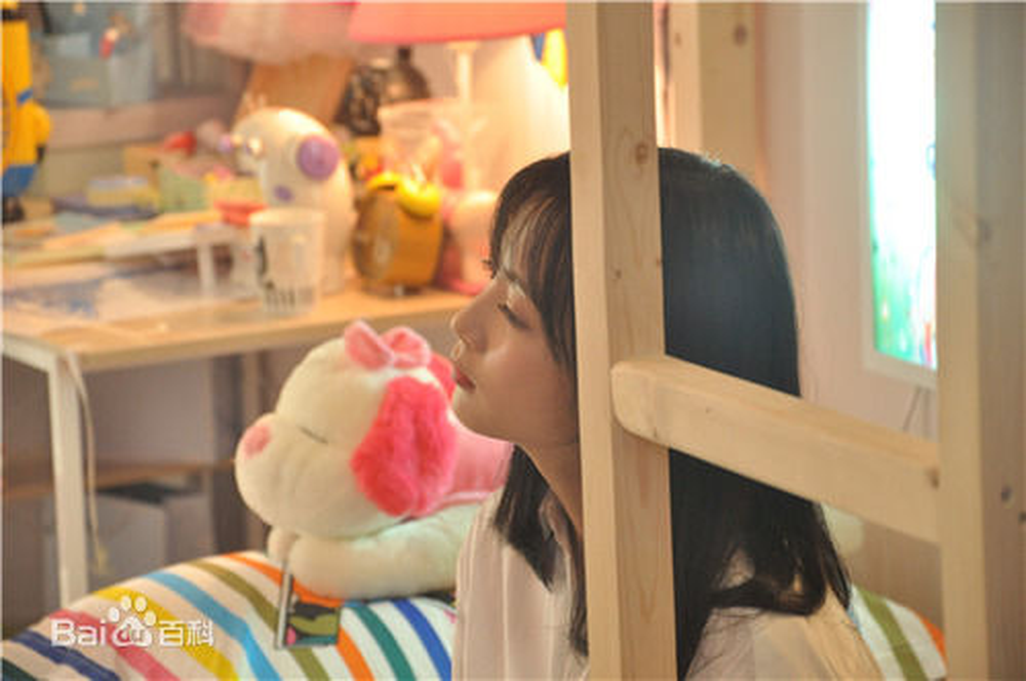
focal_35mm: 158
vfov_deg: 8.7
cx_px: 513
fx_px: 4483
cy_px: 340
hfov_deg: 13.1
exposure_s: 1/50
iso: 1600
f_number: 5.6
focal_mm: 105
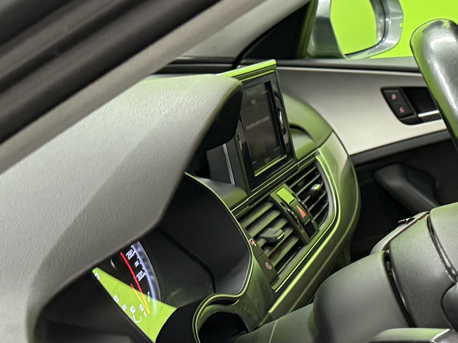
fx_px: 1138
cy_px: 337
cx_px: 710
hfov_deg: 19.5
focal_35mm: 86
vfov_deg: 16.8
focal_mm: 6.76
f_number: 1.78
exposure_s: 1/50
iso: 320
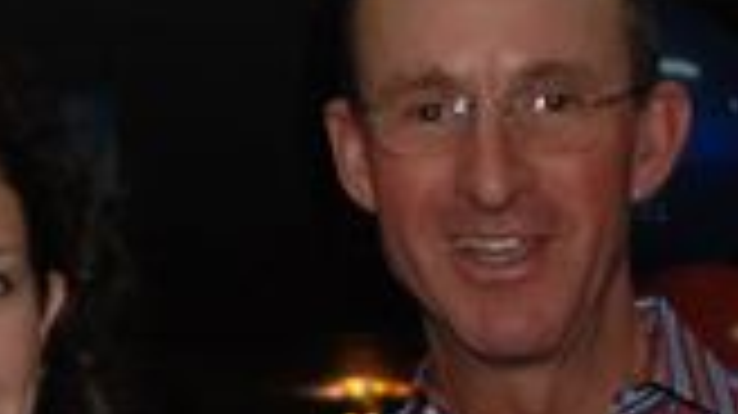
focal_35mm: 172
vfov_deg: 6.9
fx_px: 3364
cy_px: 749
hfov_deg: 12.4
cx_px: 22
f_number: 3.5
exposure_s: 1/125
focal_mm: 28
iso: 400
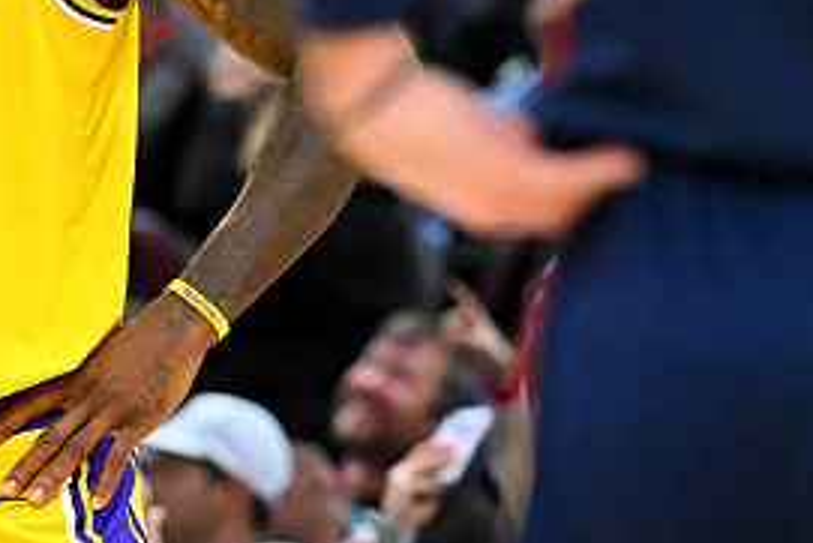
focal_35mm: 756
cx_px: -321
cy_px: 296
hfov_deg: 2.7
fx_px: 17081
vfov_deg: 1.8
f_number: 4
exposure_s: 1/1600
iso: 5000
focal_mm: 200
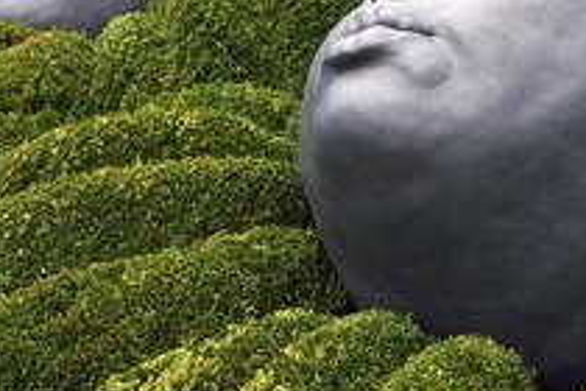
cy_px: 34
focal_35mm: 80
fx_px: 1302
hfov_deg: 25.3
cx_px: 352
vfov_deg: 16.8
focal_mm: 40
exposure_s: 1/125
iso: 400
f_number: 7.1
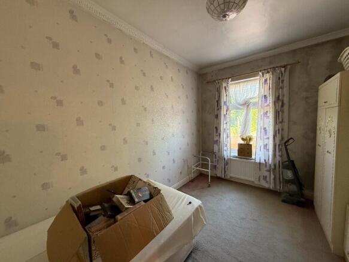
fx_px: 141
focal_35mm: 14
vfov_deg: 85.7
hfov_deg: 102.1
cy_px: 131
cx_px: 174
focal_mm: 2.22
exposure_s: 1/99
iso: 320
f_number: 2.2
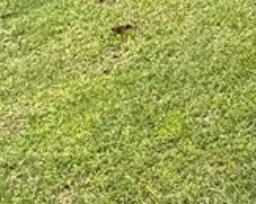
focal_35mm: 86
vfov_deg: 13.4
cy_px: -276
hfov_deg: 16.2
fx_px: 651
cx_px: 537
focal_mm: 2.22
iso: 50
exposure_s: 1/1497
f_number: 2.2
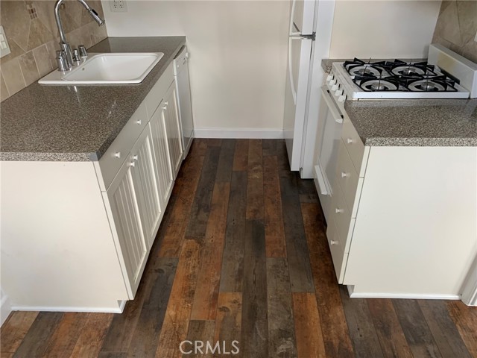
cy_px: 179
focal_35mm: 26
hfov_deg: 67.3
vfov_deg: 53.1
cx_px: 238
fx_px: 358
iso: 100
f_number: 1.8
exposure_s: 1/69
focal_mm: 4.25
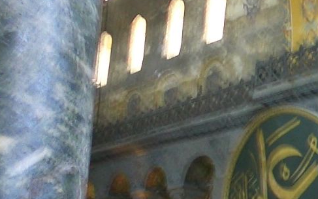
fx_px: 893
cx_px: 377
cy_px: 127
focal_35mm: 103
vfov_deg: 12.7
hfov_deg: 19.1
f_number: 3.5
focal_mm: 5.6
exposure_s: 1/2.5
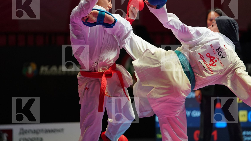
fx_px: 1451
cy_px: 58
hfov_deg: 9.9
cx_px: 125
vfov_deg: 5.6
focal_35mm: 218
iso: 2000
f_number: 2.8
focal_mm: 198
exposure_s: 1/1000
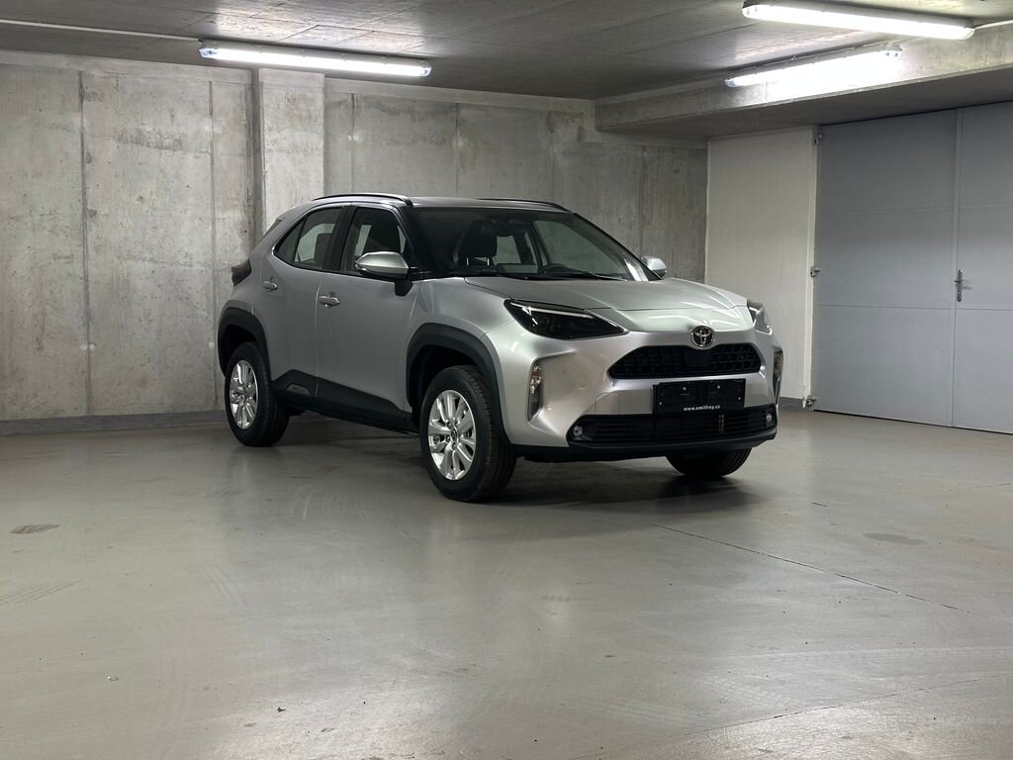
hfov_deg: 39.7
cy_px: 380
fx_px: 1405
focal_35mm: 48
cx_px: 506
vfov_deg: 30.3
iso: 200
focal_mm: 6.86
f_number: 1.78
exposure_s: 1/33
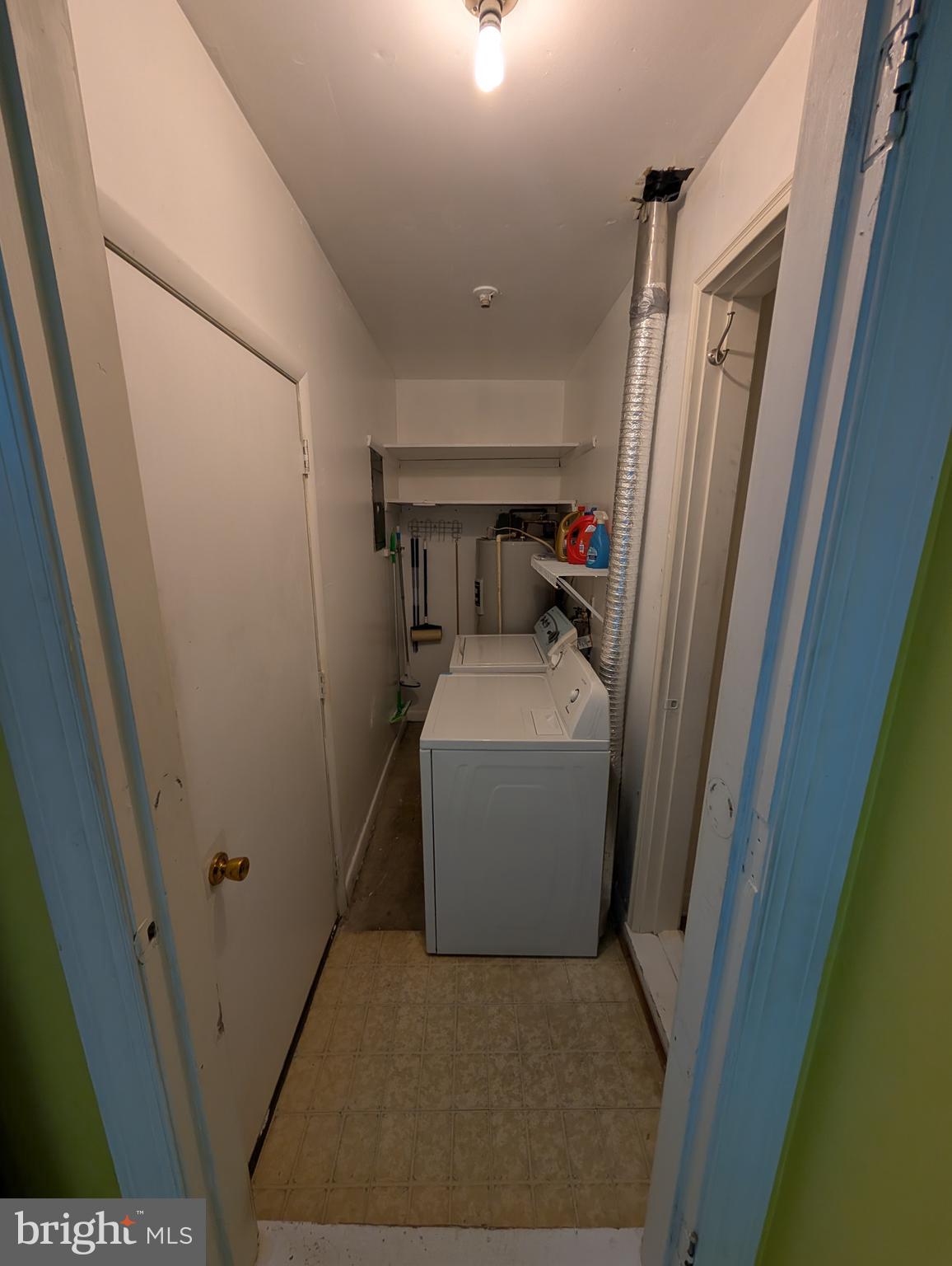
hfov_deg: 94.6
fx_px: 439
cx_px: 476
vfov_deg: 110.5
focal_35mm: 12
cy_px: 633
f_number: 1.7
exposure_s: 1/40
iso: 55
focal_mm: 2.02
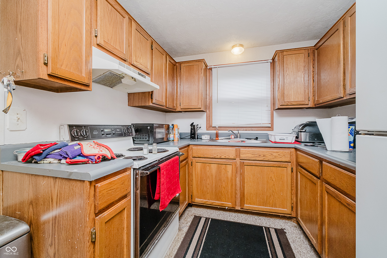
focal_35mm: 15
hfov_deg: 100.4
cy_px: 129
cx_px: 194
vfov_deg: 77.3
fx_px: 161
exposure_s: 1/80
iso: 500
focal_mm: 10
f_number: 4
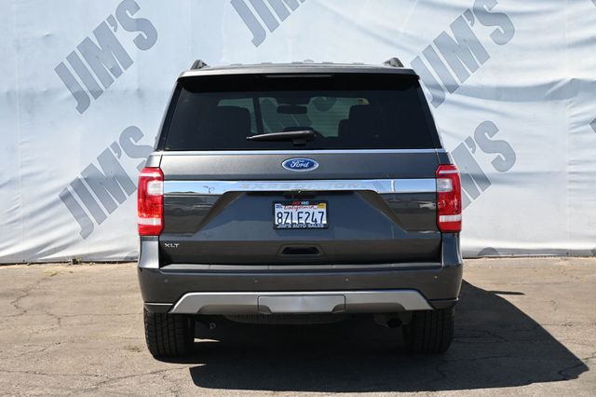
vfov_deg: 22.1
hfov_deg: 32.6
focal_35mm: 62
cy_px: 198
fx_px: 1018
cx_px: 298
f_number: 5.6
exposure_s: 1/250
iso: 250
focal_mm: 41
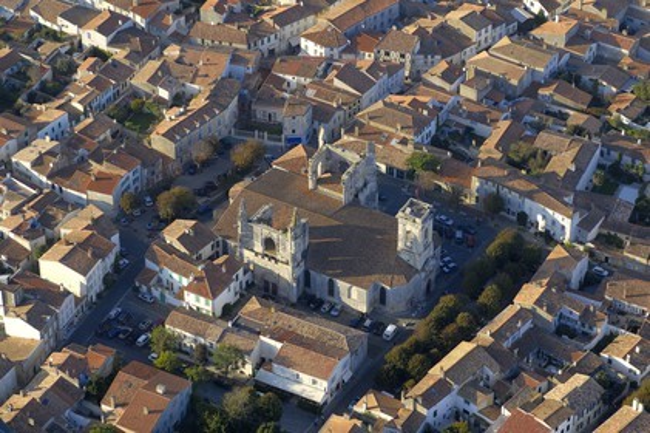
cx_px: 325
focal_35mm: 105
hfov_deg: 19.5
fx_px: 1894
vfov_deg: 13.0
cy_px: 216
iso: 100
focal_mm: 70
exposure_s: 1/350
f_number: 5
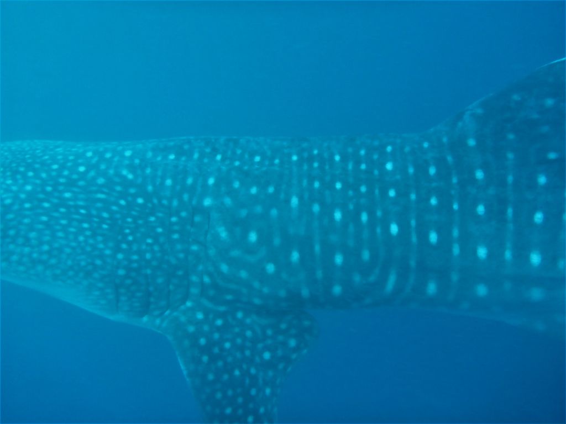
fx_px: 458
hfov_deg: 63.4
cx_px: 283
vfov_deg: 49.7
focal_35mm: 28
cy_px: 212
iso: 200
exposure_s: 1/125
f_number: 3.3
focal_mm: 4.9
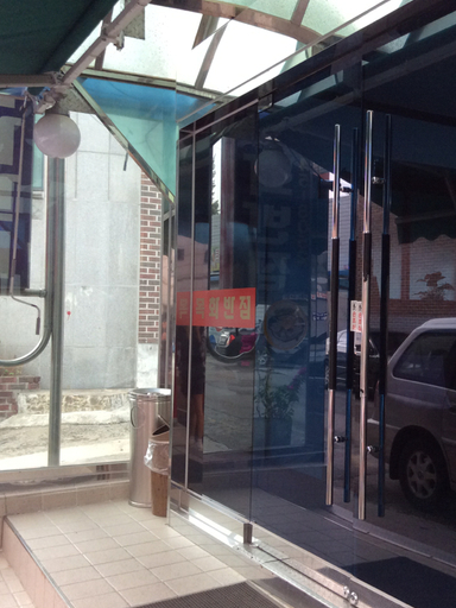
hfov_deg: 31.8
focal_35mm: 45
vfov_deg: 42.1
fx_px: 790
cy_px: 308
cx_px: 320
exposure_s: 1/120
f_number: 2.4
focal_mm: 3.3
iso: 64
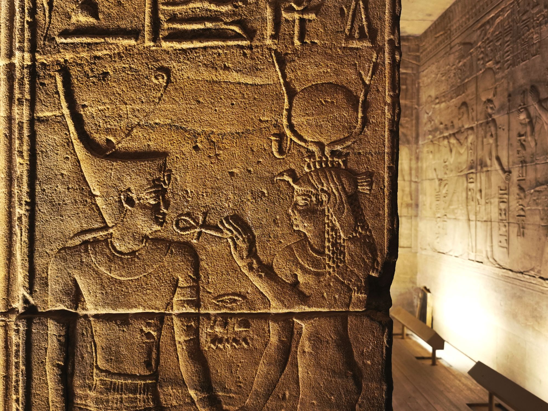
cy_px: 206
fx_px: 538
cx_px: 274
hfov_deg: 54.0
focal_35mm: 34
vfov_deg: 41.8
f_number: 1.6
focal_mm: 5.56
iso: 160
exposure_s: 1/50
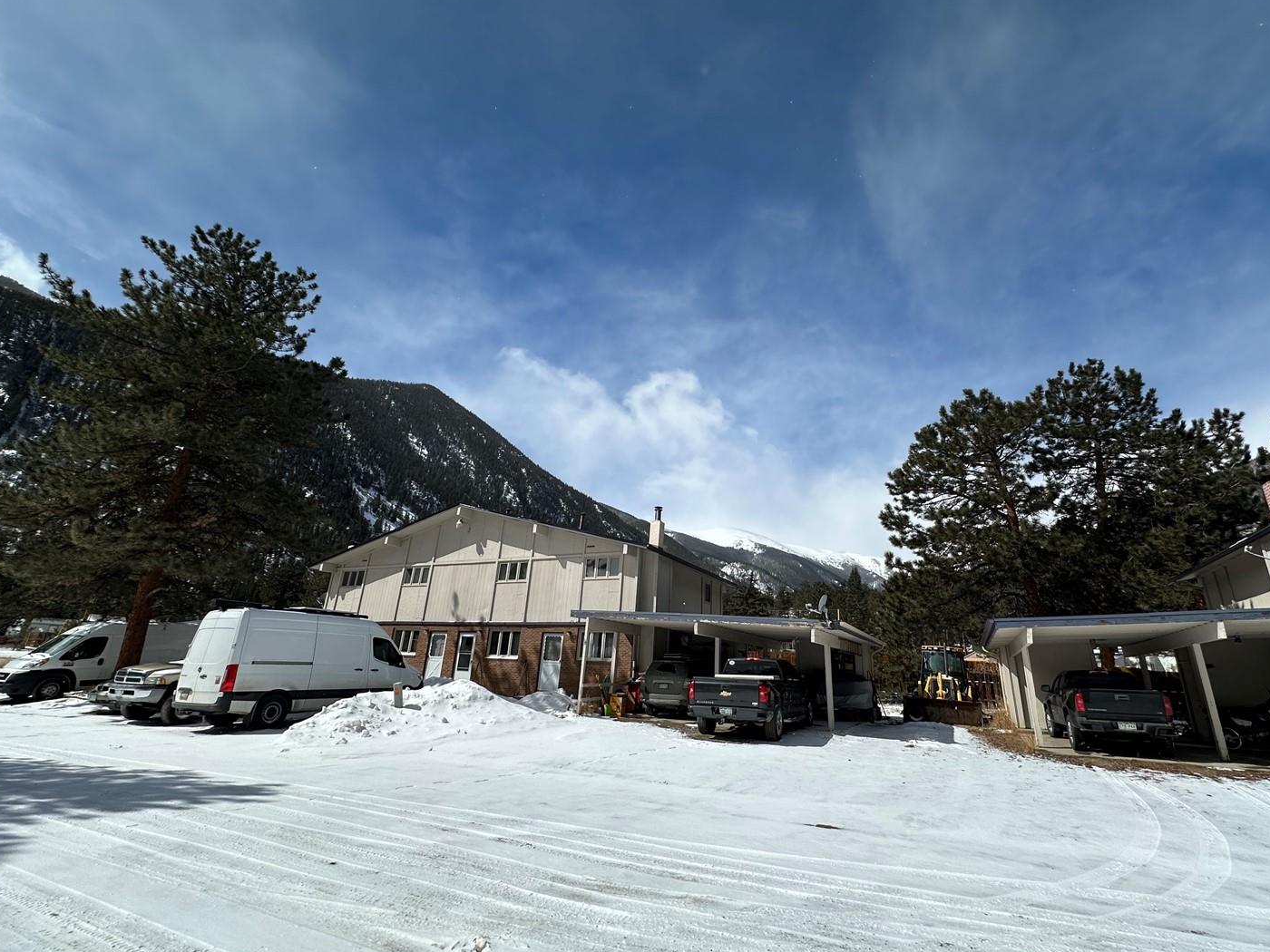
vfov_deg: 78.1
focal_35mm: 16
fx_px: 587
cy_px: 460
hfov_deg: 94.4
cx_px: 671
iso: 50
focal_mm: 2.22
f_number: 2.2
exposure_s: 1/4292
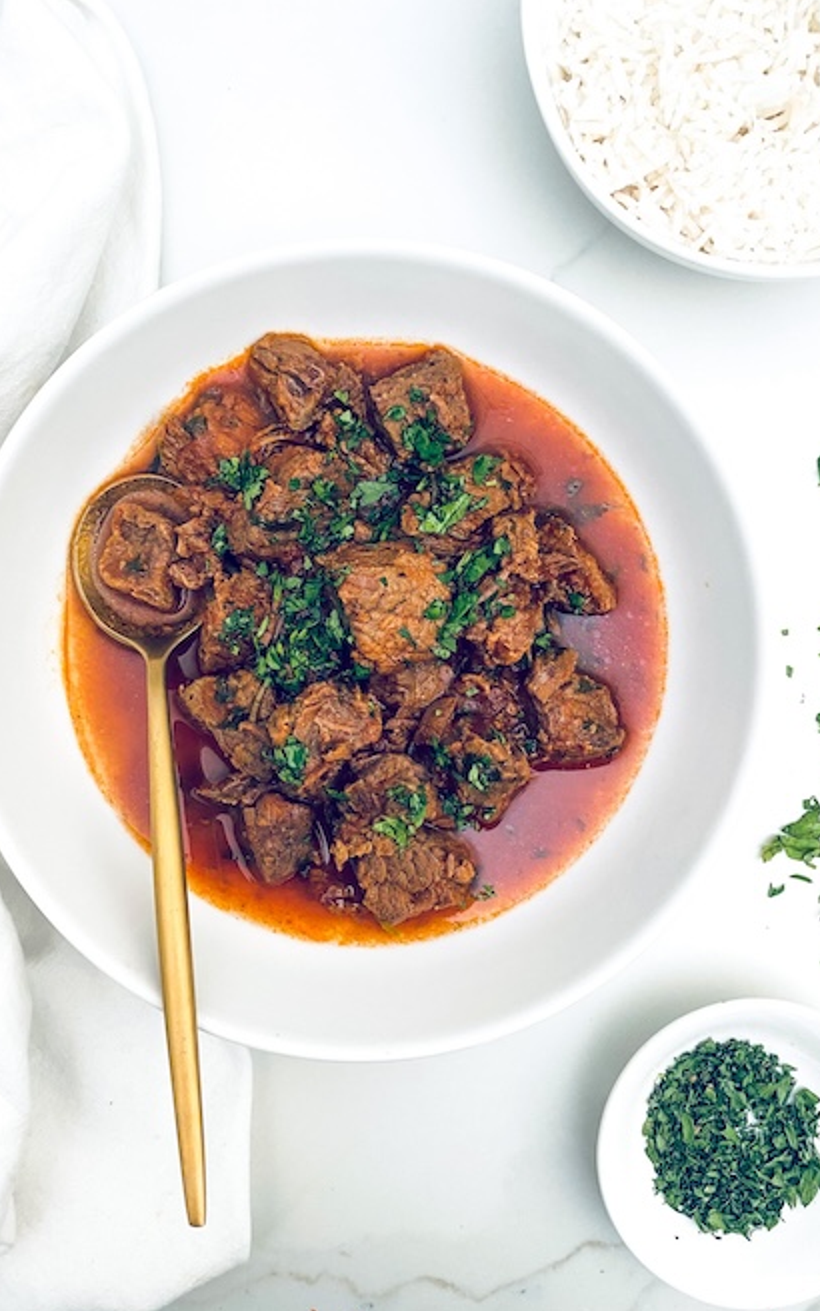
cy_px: 660
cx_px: 358
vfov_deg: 66.5
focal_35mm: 28
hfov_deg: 44.4
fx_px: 1001
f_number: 1.8
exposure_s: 1/60
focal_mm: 4.25
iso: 160
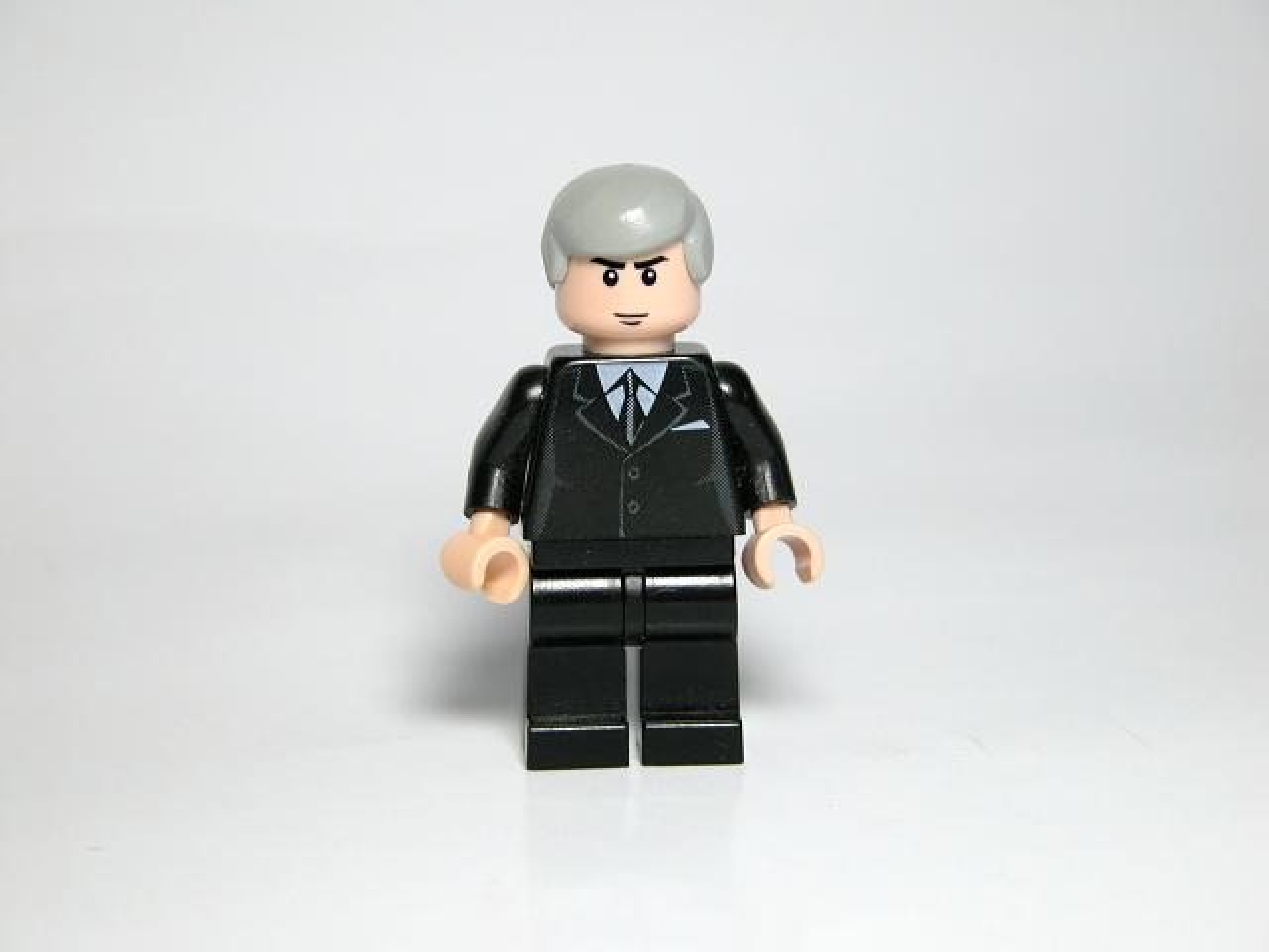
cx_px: 634
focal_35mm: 116
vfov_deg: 12.8
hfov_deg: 17.0
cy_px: 476
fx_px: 4252
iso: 100
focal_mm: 29.5
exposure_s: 1/103
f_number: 3.7
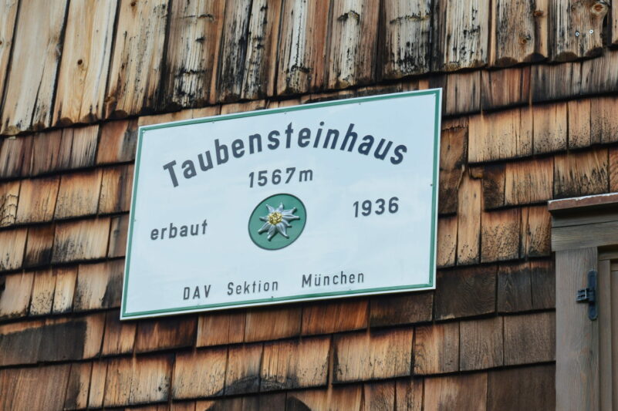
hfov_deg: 19.5
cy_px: 206
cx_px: 309
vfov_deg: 13.0
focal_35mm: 105
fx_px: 1801
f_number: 10
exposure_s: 1/320
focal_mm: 70
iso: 400
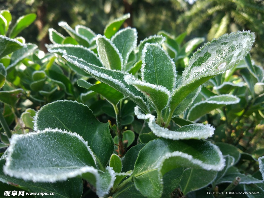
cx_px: 132
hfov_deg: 63.4
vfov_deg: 49.7
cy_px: 99
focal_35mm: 28
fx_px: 214
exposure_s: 1/100
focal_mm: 4.26
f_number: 2
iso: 117
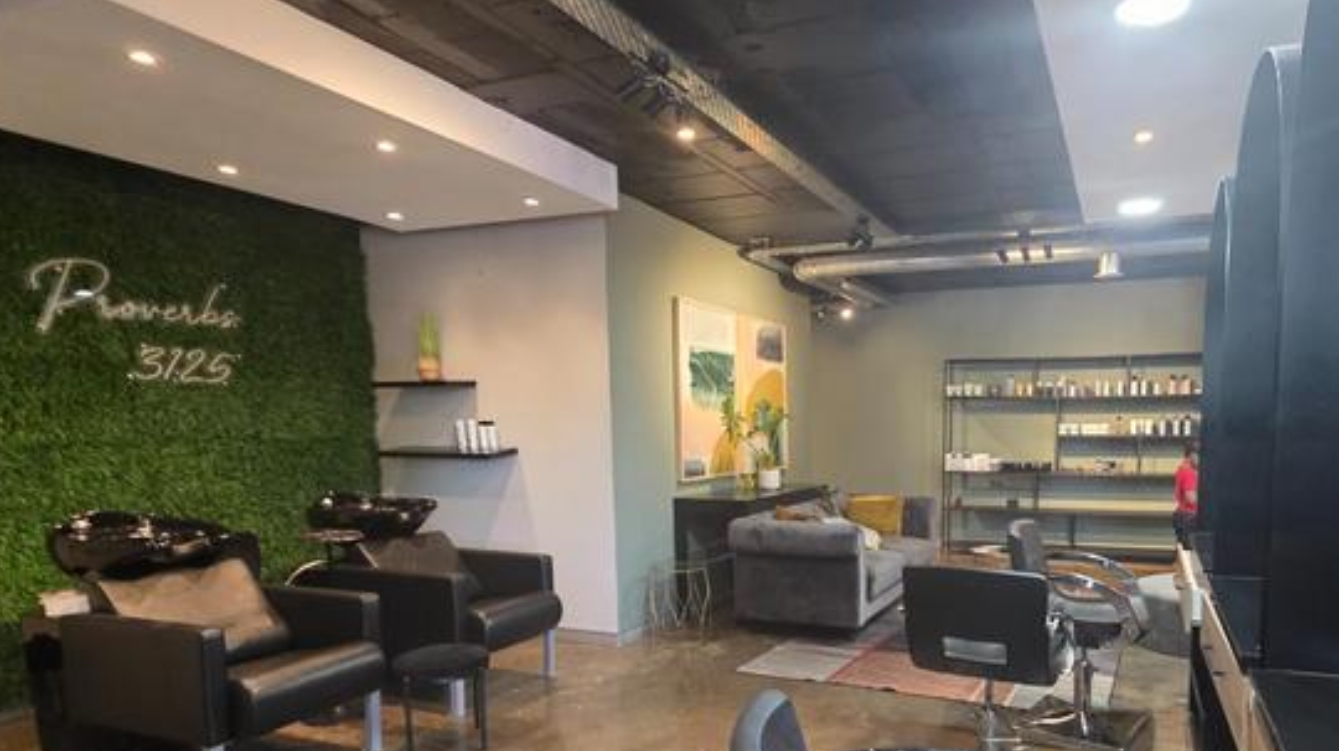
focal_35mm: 21
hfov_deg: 81.9
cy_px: 501
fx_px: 745
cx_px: 855
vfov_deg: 52.5
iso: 500
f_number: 1.9
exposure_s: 1/50
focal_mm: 2.2
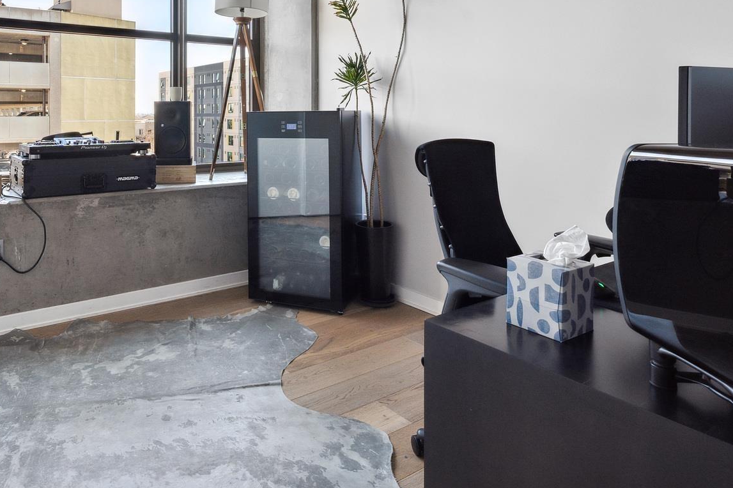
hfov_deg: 69.9
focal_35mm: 25
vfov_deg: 48.9
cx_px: 258
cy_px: 111
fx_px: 509
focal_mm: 14
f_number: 9
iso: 160
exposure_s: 1/13
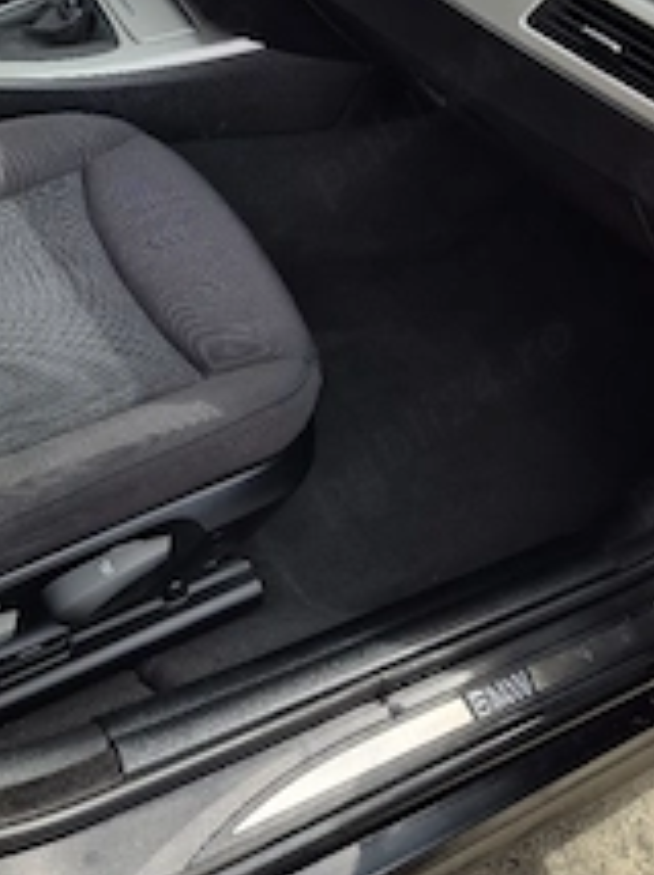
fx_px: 1085
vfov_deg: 41.6
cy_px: 147
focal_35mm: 43
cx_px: 204
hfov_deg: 33.2
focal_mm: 5.4
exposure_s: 1/556
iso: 25
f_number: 1.8
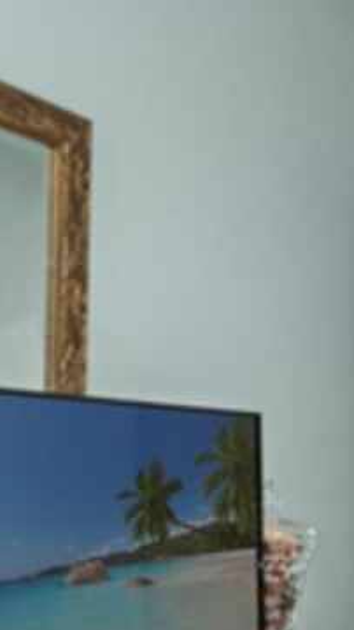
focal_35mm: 56
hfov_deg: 12.9
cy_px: 493
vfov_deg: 36.1
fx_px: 934
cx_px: 952
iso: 400
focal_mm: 10
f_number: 7.1
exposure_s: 1/1.67
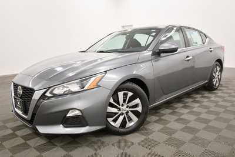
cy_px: 78
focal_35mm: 28
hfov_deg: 65.5
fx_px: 183
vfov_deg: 46.4
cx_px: 118
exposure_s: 1/125
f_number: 5.6
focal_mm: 19
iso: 1000
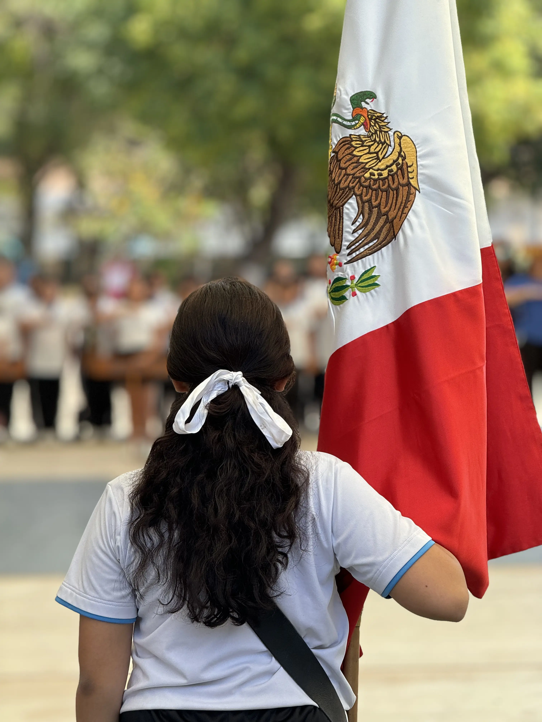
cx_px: 271
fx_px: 2505
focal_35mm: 120
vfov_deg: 16.4
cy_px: 361
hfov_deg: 12.3
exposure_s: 1/314
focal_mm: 15.66
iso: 50
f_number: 2.8
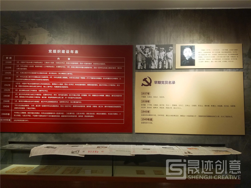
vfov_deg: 53.0
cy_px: 94
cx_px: 126
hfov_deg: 67.3
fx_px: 188
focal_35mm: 26
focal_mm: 4.2
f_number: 1.7
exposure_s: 1/50
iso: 64
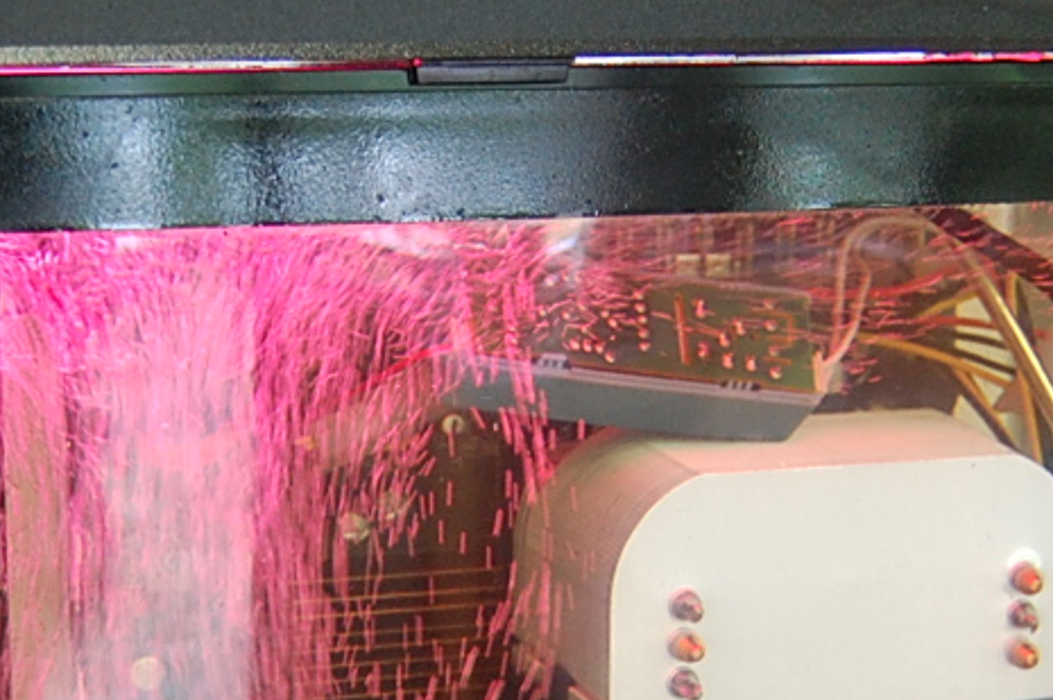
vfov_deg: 13.8
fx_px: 2834
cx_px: 403
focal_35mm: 97
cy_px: 725
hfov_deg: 21.0
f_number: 3.8
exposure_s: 1/25
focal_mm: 20
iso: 800
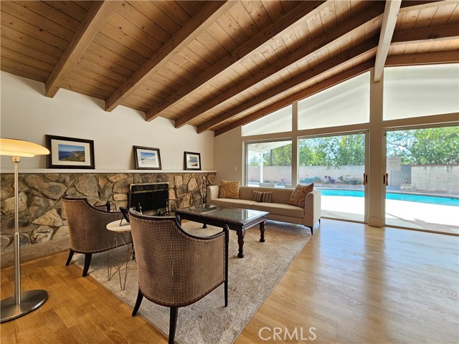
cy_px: 172
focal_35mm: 13
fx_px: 172
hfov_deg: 106.2
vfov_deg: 89.9
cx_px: 230
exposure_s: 1/60
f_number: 2.2
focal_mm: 2.2
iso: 80
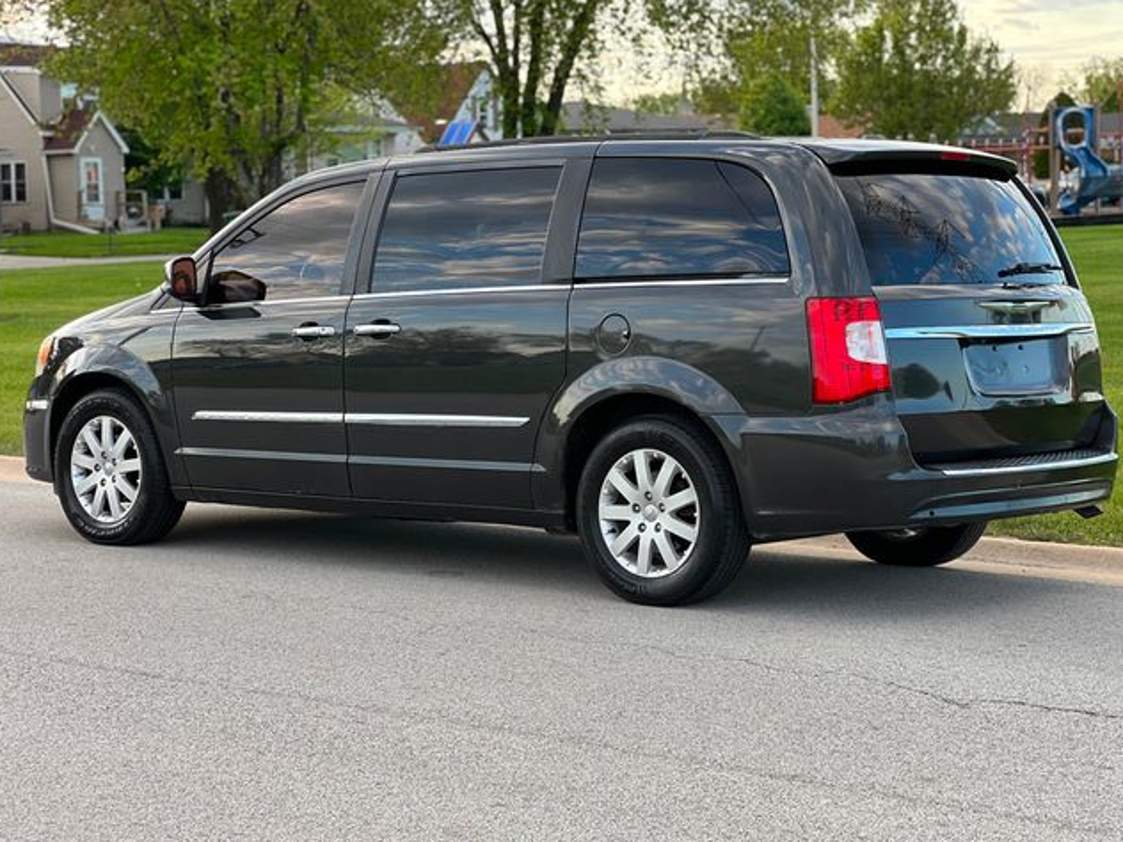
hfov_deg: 25.0
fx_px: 2530
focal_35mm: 78
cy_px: 423
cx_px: 558
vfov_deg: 18.9
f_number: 2.8
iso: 40
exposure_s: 1/121
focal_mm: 9
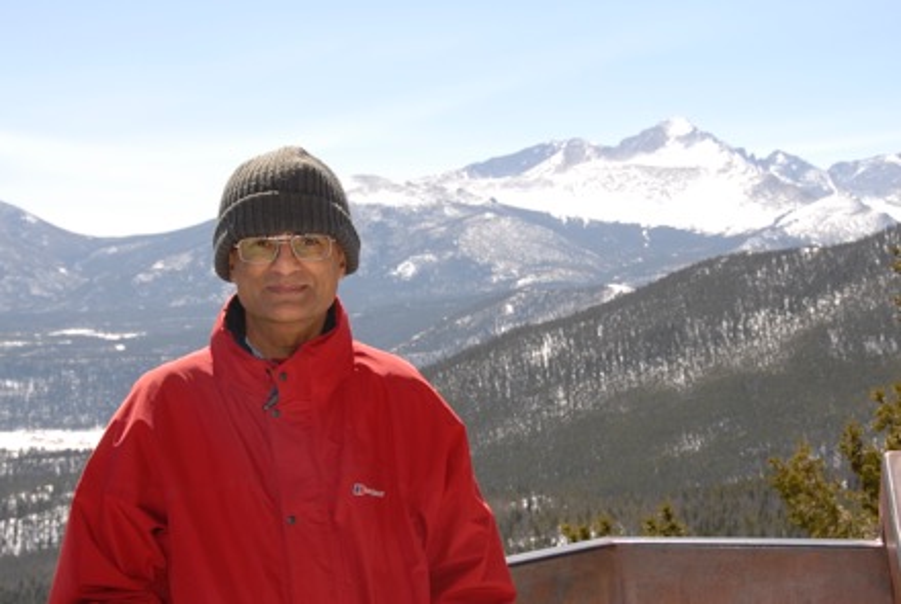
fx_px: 1579
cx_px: 450
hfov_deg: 31.8
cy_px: 302
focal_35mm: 63
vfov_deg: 21.7
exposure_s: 1/250
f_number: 10
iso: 250
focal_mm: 42
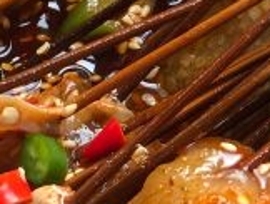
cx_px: -83
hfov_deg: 7.9
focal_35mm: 246
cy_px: 69
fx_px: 1922
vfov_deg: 6.1
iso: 32
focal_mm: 6.6
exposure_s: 1/50
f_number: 2.8
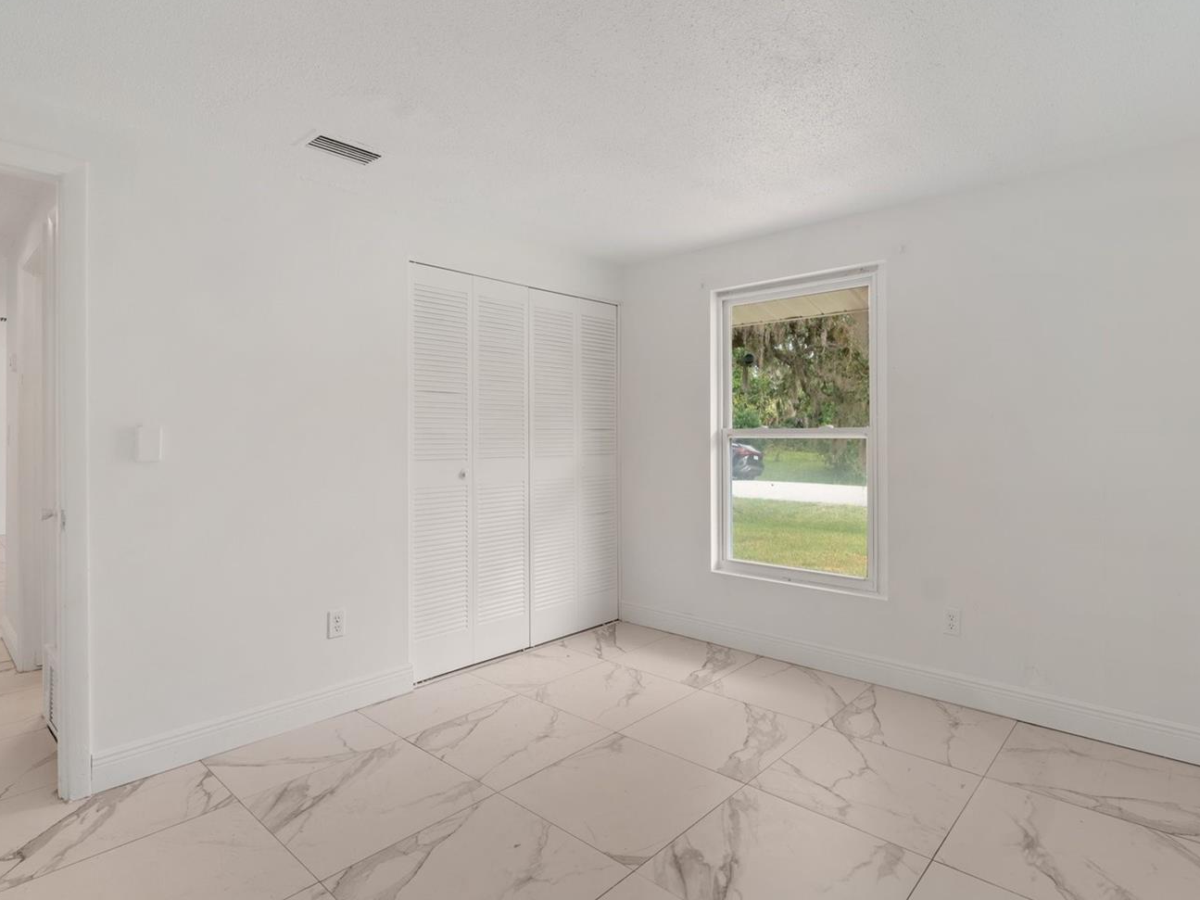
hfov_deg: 84.7
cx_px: 610
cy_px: 437
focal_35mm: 19
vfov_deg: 68.7
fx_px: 659
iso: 160
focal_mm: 10.7
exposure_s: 1/5
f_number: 8
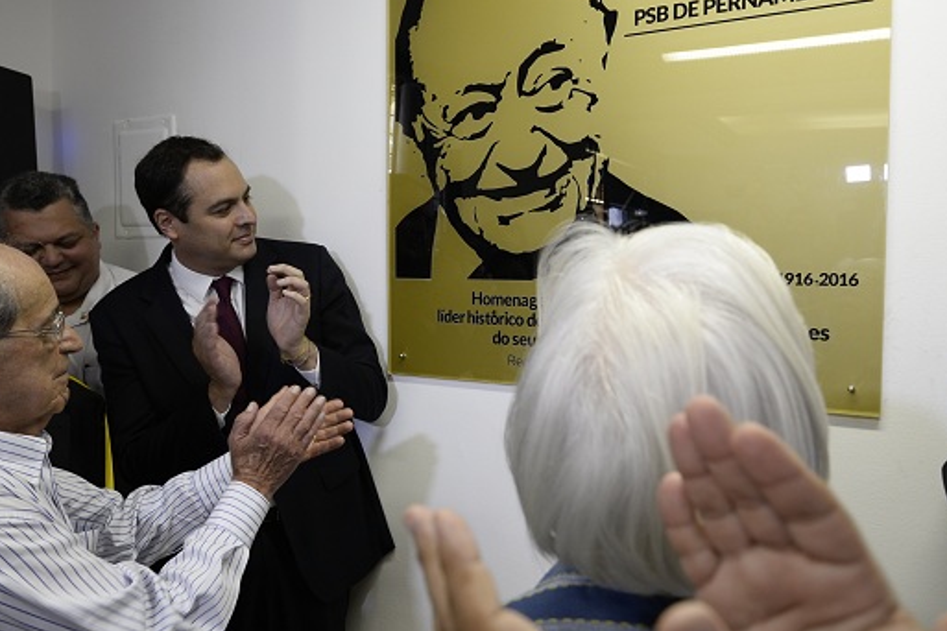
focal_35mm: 29
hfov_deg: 63.6
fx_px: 763
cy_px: 306
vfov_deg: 45.0
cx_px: 504
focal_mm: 16
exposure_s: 1/80
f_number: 4
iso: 640
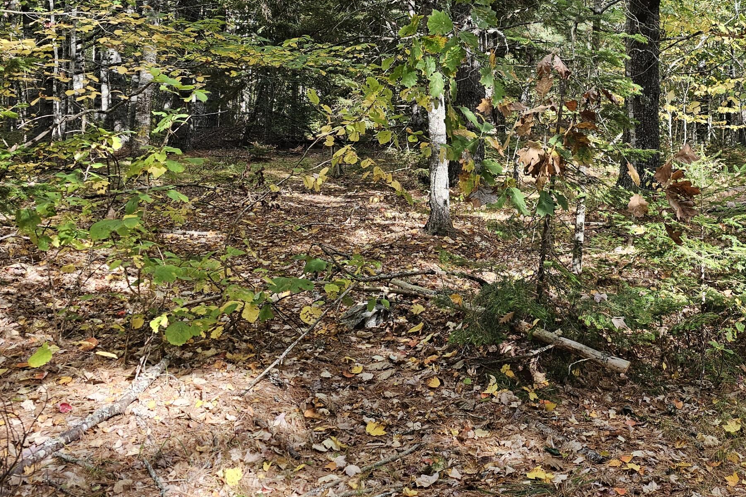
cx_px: 589
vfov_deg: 32.7
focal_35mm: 40
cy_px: 116
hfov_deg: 46.1
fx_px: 829
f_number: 1.7
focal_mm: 6.3
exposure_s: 1/120
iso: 32
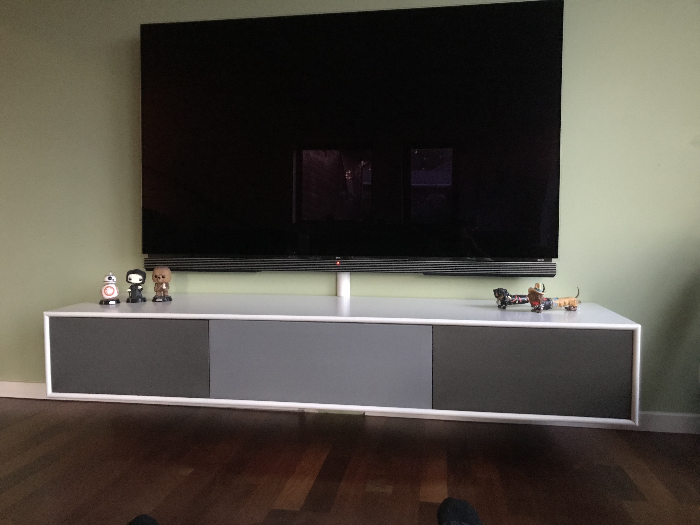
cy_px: 262
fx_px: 566
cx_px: 350
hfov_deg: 63.4
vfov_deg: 49.7
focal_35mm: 28
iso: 100
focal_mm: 3.99
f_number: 1.8
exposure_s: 1/5
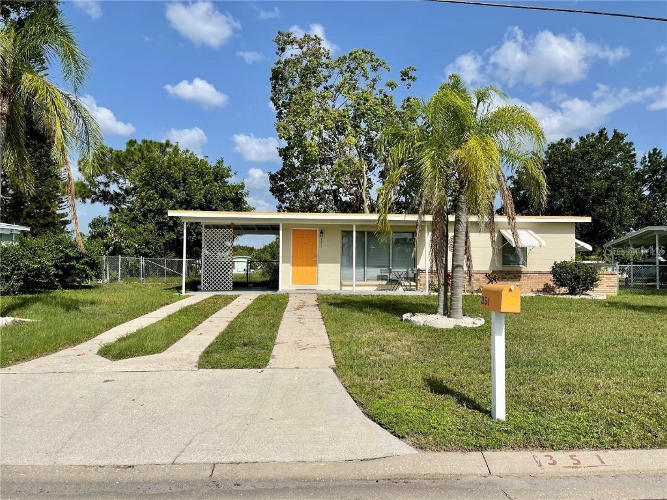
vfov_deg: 53.1
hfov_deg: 67.3
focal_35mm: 26
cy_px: 250
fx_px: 501
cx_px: 334
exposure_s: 1/5128
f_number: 1.6
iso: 32
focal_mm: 5.1
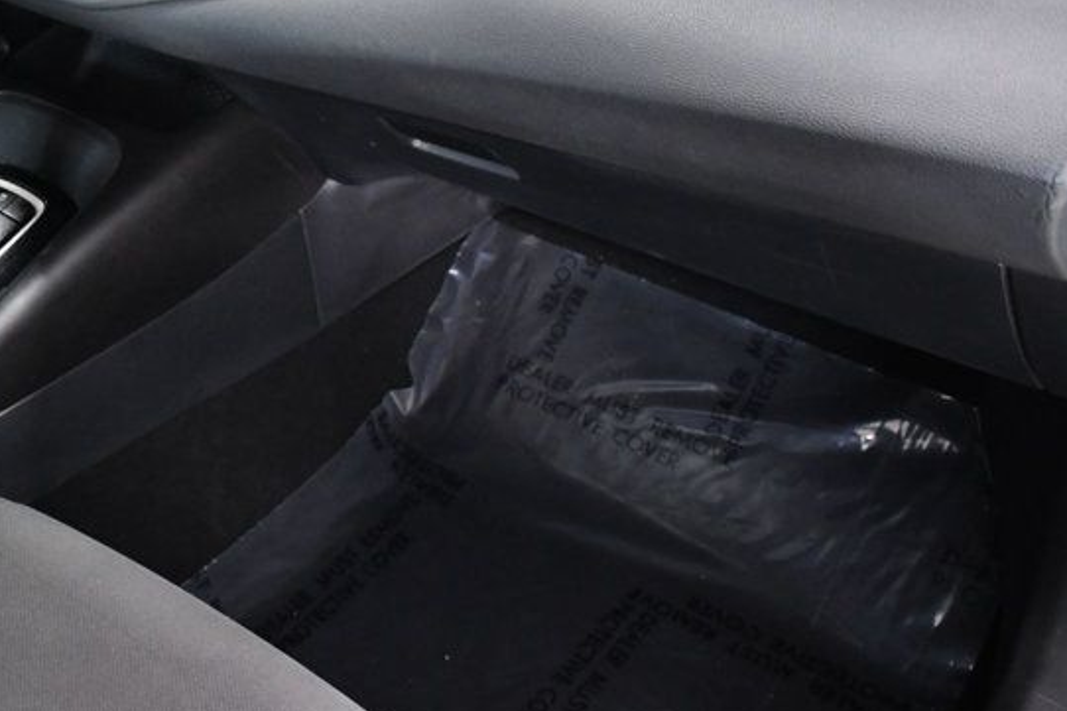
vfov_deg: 26.0
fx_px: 1511
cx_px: 81
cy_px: 134
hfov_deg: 36.2
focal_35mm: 51
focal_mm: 18
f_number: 5
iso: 2500
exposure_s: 1/100
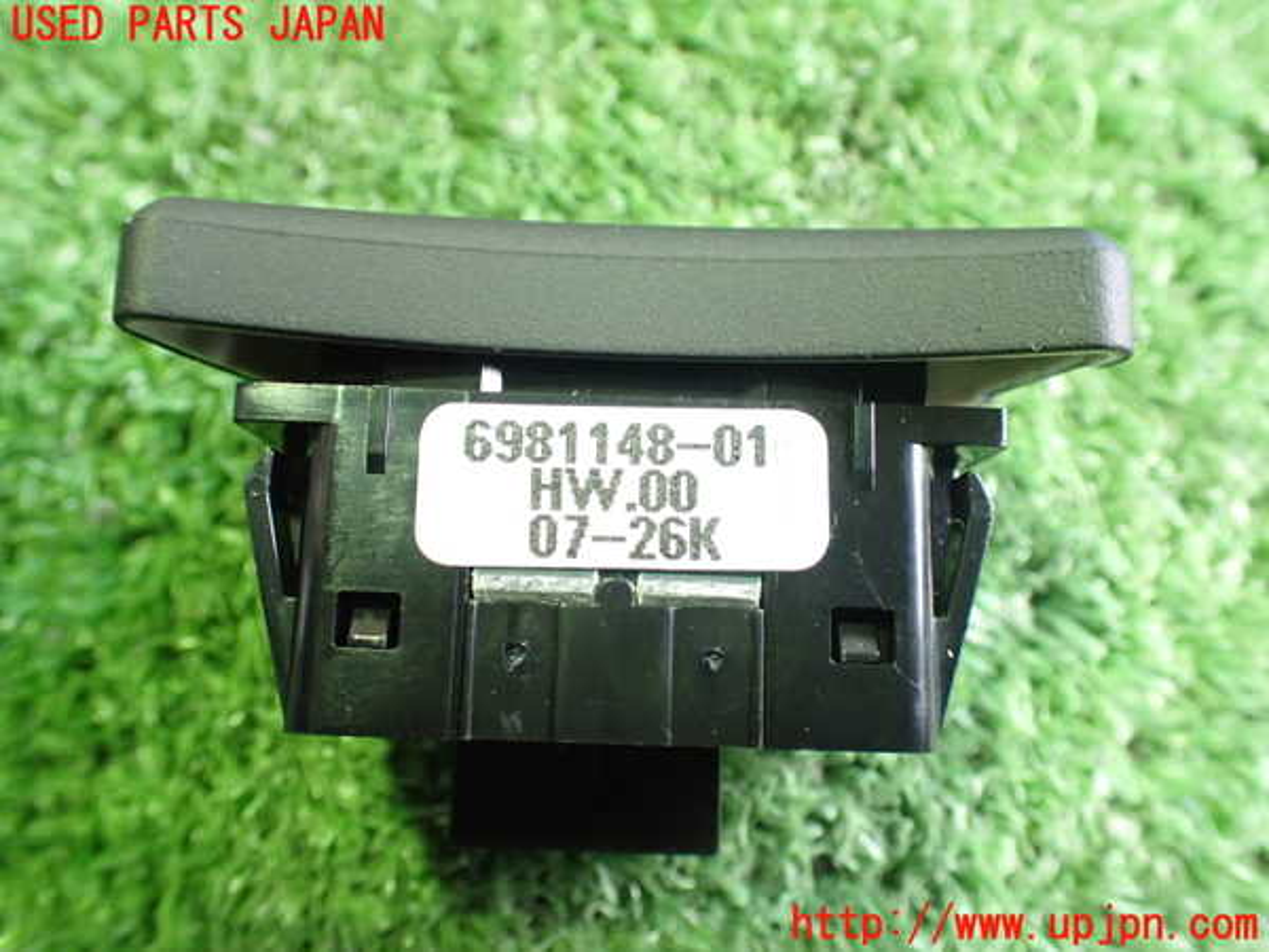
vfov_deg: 46.8
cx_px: 634
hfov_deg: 60.0
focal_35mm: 30
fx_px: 1100
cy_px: 476
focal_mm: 5.4
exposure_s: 1/30
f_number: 2.3
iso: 1000
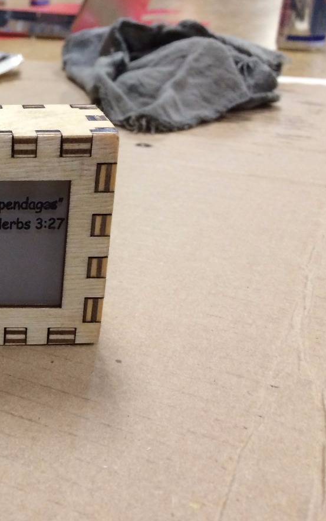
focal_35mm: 50
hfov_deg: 23.2
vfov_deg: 40.3
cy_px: 275
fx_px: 711
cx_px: -85
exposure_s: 1/30
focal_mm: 4.15
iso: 64
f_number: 2.2
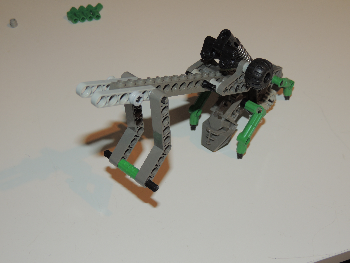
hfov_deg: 40.4
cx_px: 175
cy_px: 132
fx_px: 475
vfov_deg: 30.9
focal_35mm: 47
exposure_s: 1/30
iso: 110
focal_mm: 8.3
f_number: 3.5
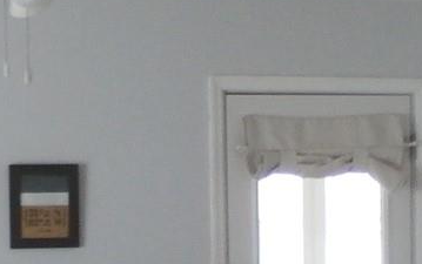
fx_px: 1738
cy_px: 397
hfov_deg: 13.8
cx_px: 163
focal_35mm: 151
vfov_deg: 8.5
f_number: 3
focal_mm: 4.5
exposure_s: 1/30
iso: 200
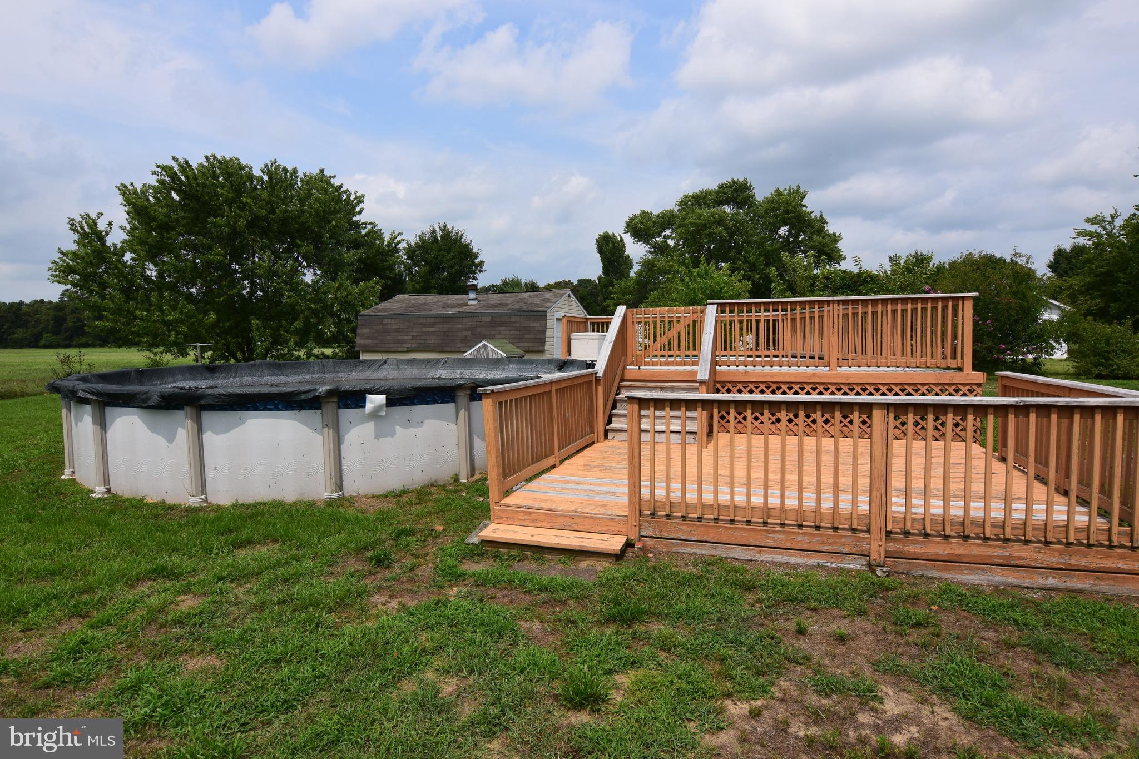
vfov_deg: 67.4
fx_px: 569
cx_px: 570
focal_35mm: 18
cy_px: 380
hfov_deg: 90.0
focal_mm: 12
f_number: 11
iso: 220
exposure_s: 1/500
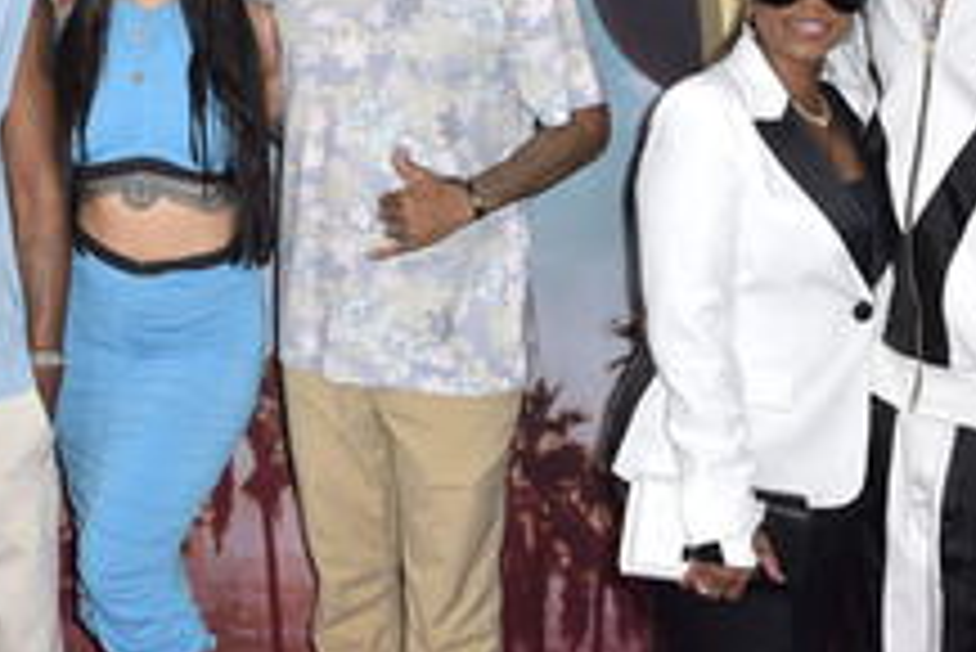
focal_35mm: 58
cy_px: 297
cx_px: 220
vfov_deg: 23.4
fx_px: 1573
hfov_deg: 33.6
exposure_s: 1/250
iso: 640
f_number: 5.6
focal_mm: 28
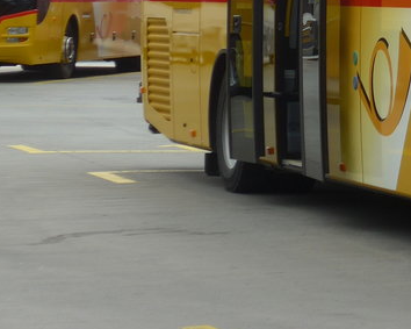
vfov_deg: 6.3
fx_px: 2979
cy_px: -98
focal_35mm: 245
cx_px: 670
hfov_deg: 7.7
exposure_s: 1/250
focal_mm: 15
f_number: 4.2
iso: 80
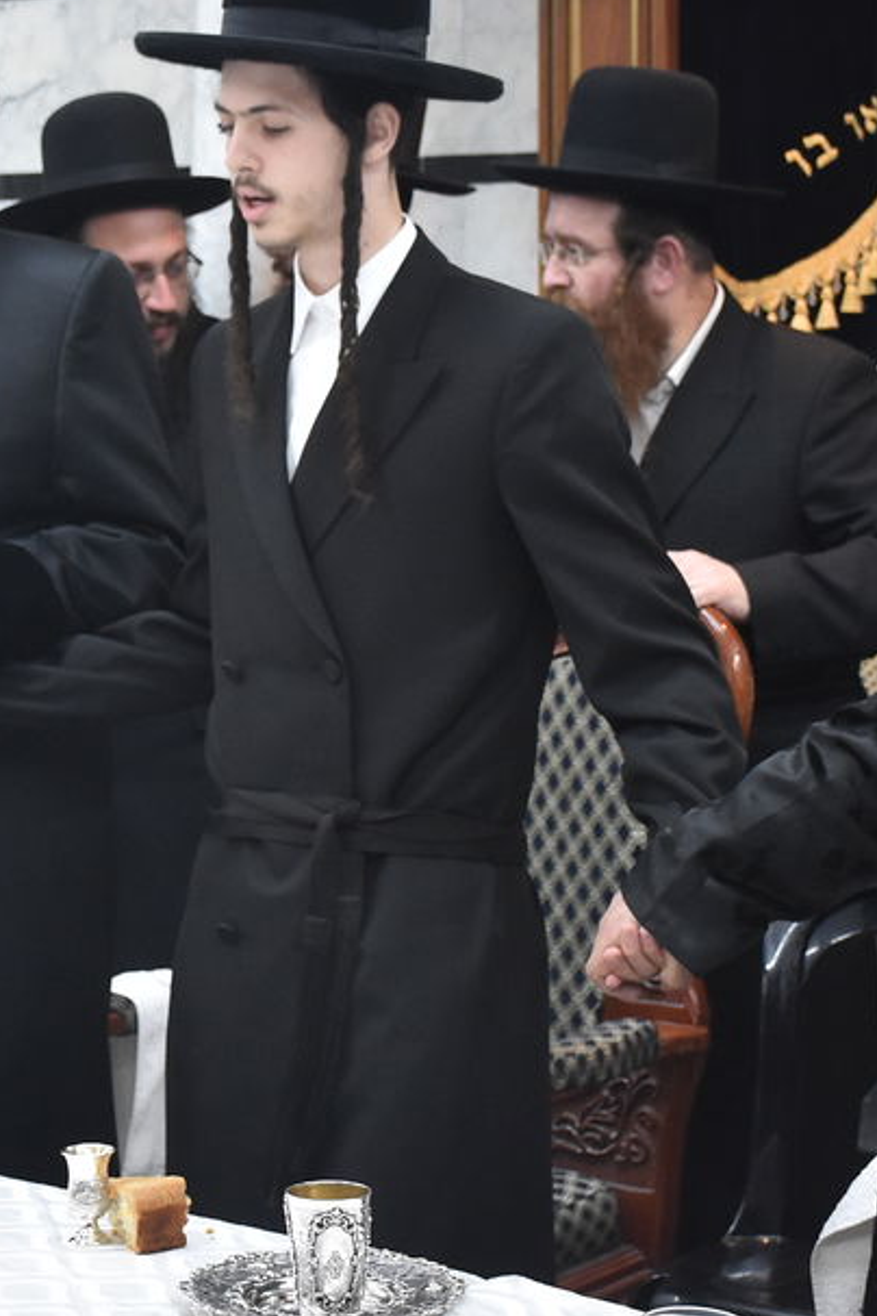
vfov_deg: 18.4
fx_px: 4056
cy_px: 493
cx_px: 247
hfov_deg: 12.3
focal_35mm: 111
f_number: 5.6
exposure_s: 1/125
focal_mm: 32
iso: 1600
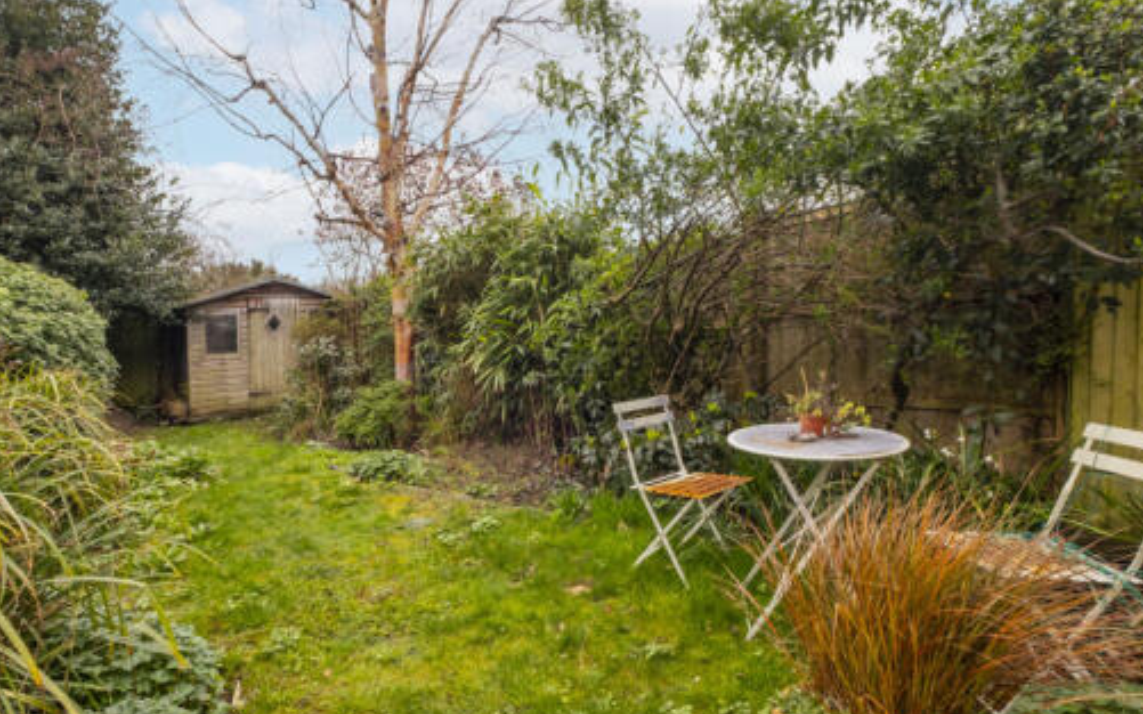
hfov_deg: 85.0
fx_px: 623
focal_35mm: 20
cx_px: 537
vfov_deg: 59.4
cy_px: 405
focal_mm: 10
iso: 250
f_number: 7.1
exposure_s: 1/50
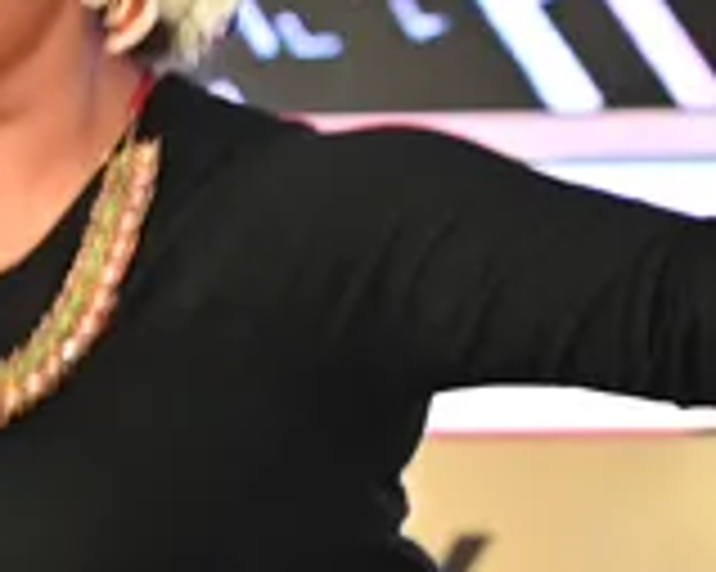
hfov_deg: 3.0
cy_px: -245
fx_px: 13639
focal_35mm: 644
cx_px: 1594
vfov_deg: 2.4
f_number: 2.2
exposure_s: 1/250
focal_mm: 85
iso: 1250
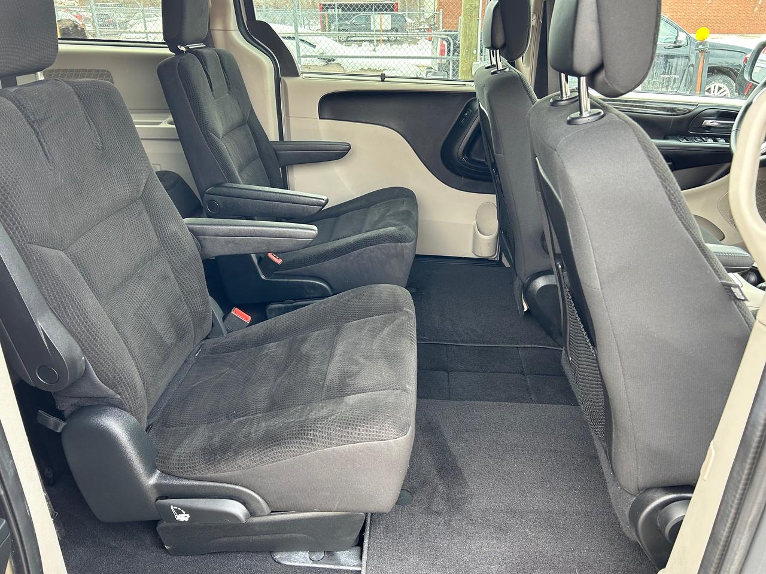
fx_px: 575
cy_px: 287
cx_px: 383
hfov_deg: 67.3
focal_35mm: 26
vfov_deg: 53.1
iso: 100
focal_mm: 5.7
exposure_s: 1/121
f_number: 1.5
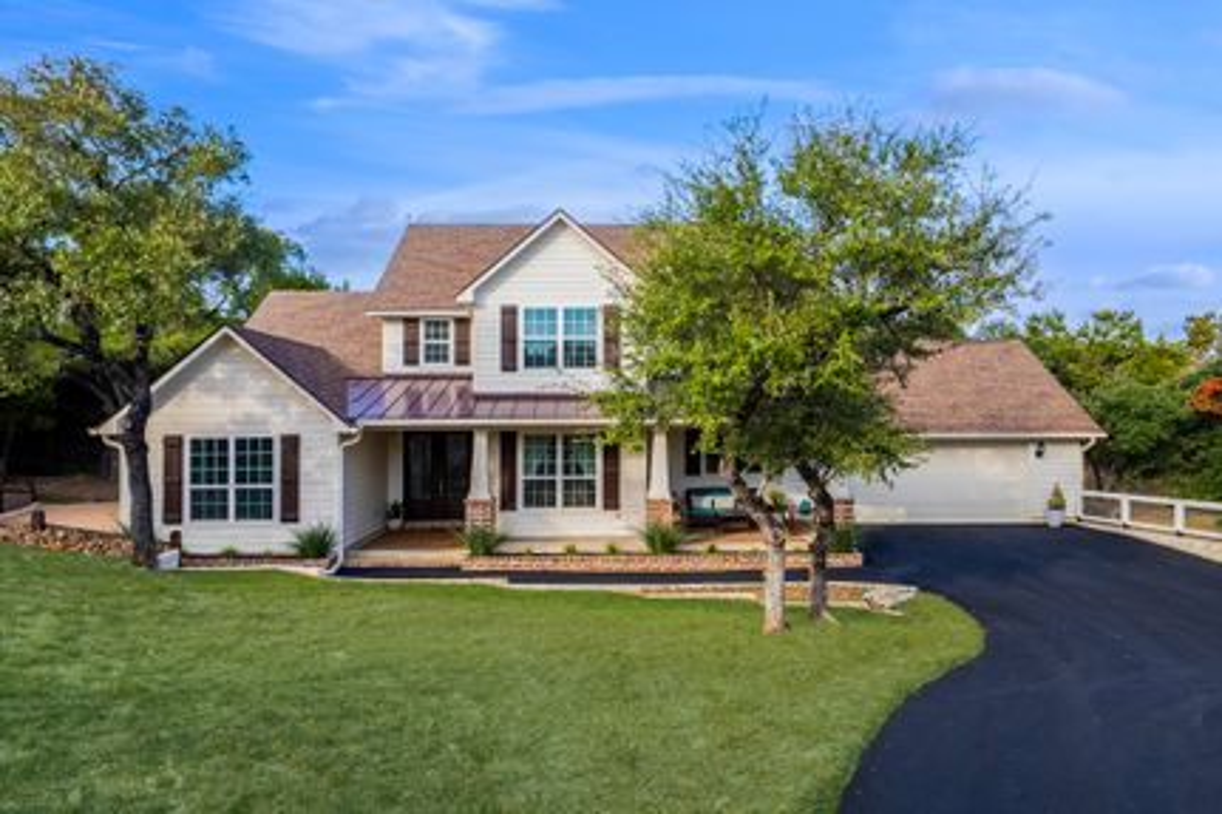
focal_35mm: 24
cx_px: 611
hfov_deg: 73.8
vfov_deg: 53.1
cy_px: 407
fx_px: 814
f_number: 5
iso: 500
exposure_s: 1/8000
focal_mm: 24
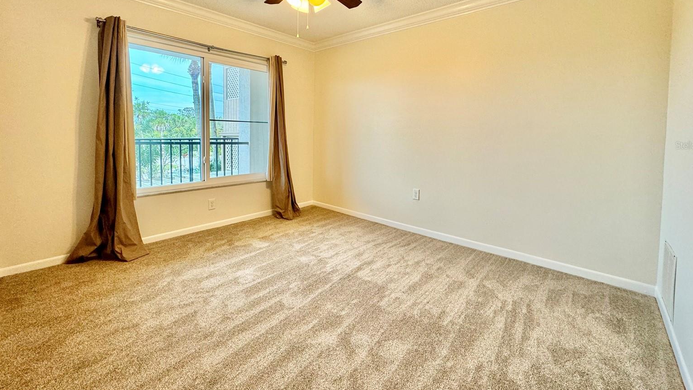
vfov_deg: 66.0
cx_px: 355
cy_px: 145
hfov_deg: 99.3
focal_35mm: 16
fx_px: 294
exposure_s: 1/120
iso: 160
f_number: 2.2
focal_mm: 2.22
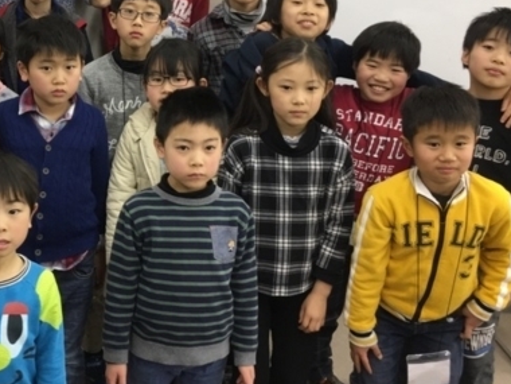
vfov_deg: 23.9
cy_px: 119
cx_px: 67
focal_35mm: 61
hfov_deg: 30.5
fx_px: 900
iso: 64
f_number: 2.2
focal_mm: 4.15
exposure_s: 1/30
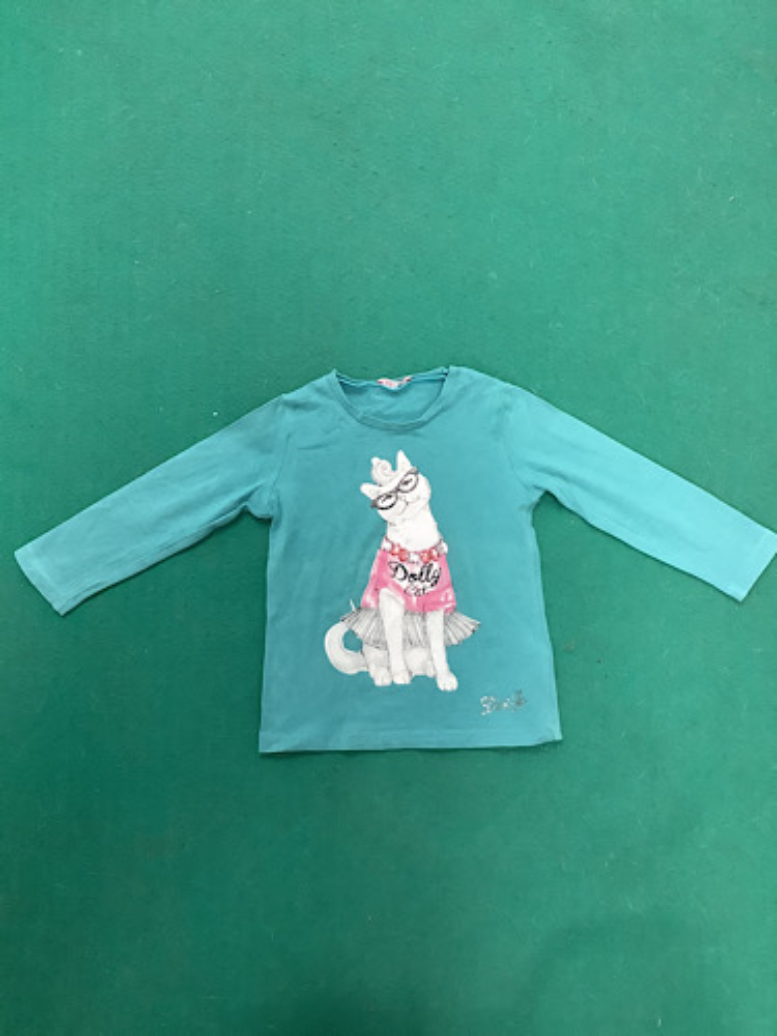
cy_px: 518
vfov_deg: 58.4
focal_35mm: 31
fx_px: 928
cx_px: 388
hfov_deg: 45.4
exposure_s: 1/50
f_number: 2.4
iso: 250
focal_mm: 3.3
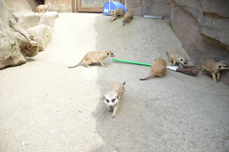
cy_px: 76
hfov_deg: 67.4
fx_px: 172
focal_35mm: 27
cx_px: 114
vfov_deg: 47.8
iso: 100
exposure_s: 1/160
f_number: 6.3
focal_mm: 18
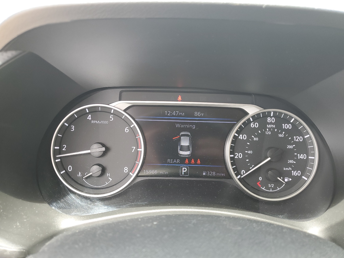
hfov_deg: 67.3
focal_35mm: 26
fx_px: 258
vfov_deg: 53.1
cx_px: 172
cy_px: 129
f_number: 1.5
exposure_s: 1/120
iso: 58
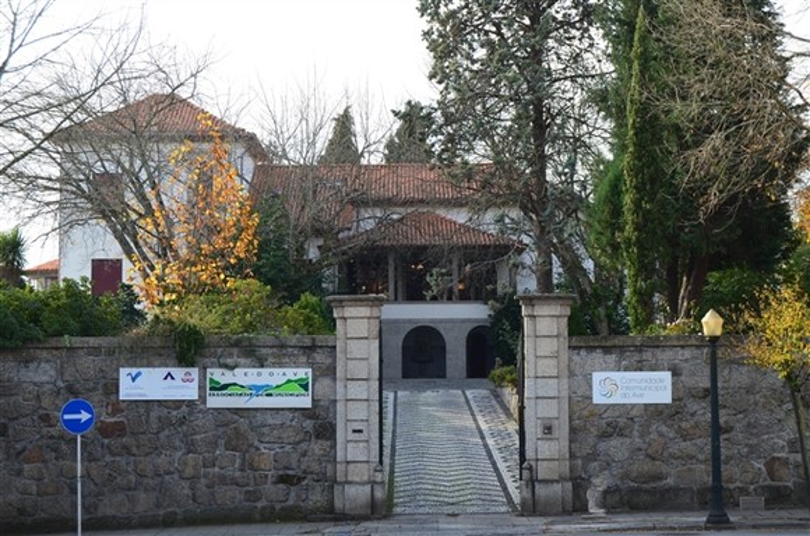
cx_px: 405
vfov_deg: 22.5
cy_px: 268
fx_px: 1347
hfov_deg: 33.5
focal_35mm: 60
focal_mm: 40
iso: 320
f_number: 10
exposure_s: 1/250
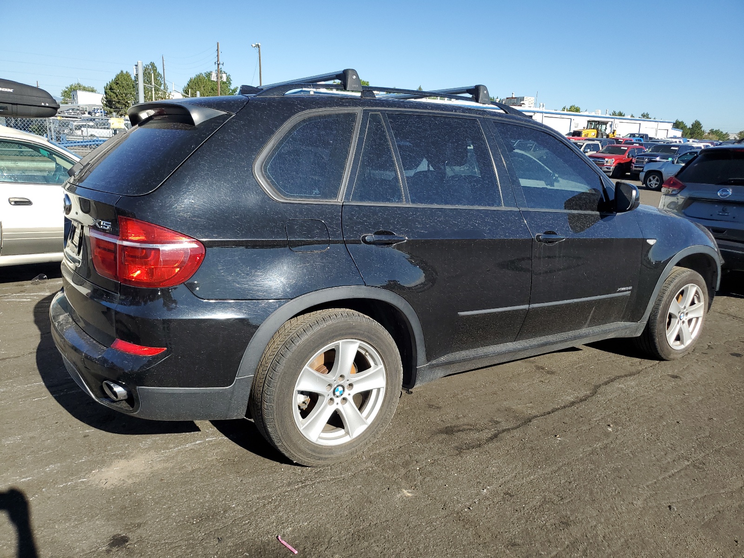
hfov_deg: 67.3
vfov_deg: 53.1
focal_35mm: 26
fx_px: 559
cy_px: 279
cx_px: 372
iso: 50
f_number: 1.5
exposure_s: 1/2500
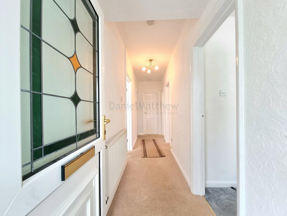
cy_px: 108
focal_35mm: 13
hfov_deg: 106.2
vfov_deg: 89.9
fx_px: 108
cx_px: 144
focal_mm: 2.2
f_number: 2.2
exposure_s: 1/50
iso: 64
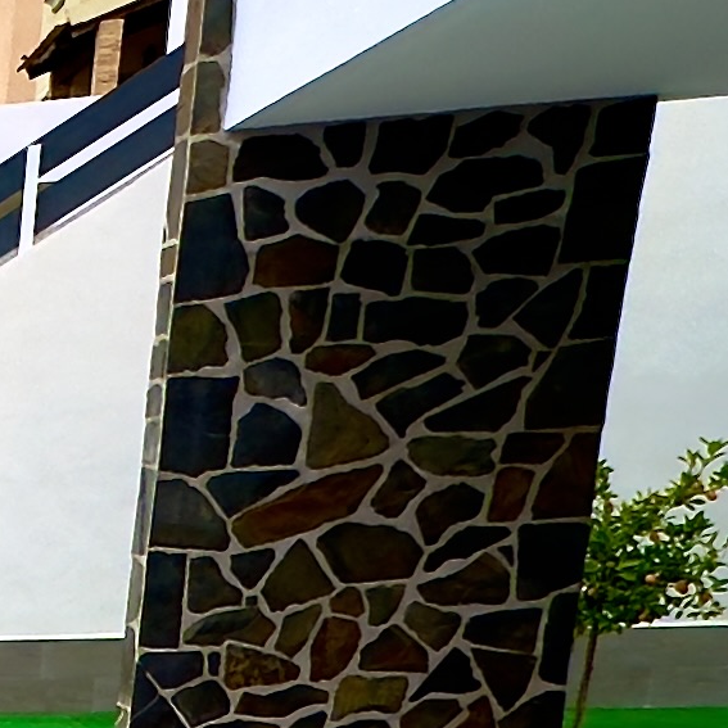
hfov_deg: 13.2
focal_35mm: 88
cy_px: 1030
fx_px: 2094
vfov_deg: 18.0
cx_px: -1132
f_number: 2.2
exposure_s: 1/587
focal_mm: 2.22
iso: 40
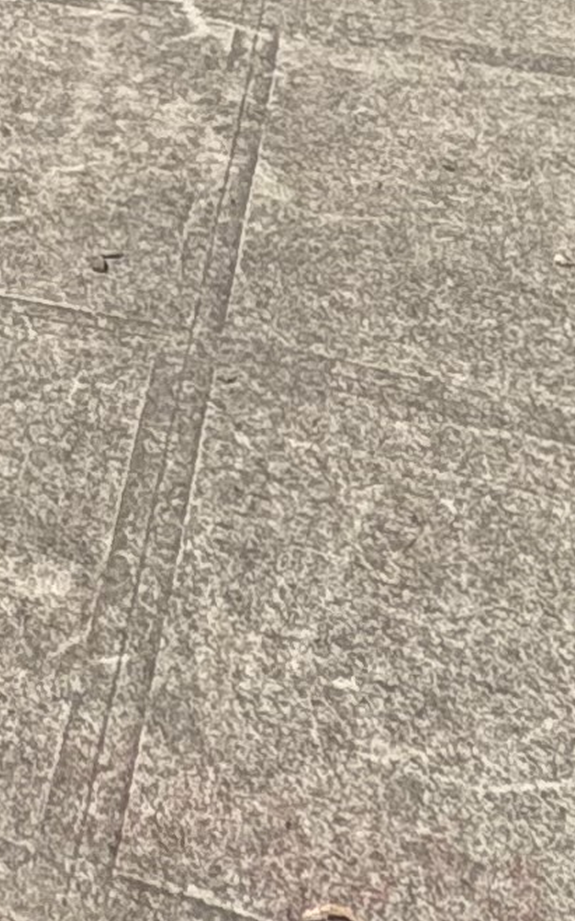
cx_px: -656
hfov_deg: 12.3
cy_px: -1061
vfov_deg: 16.0
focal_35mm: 91
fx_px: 2283
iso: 50
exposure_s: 1/2342
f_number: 2.2
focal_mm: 2.22
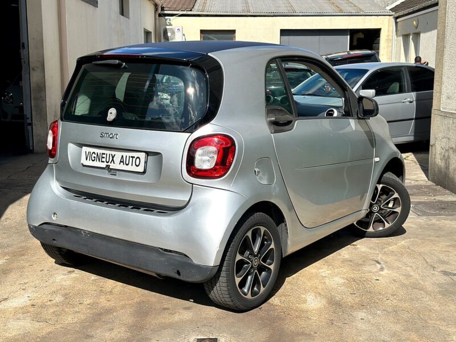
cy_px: 171
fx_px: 632
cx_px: 228
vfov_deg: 30.3
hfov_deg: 39.7
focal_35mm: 48
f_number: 1.78
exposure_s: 1/3731
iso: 64
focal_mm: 6.86
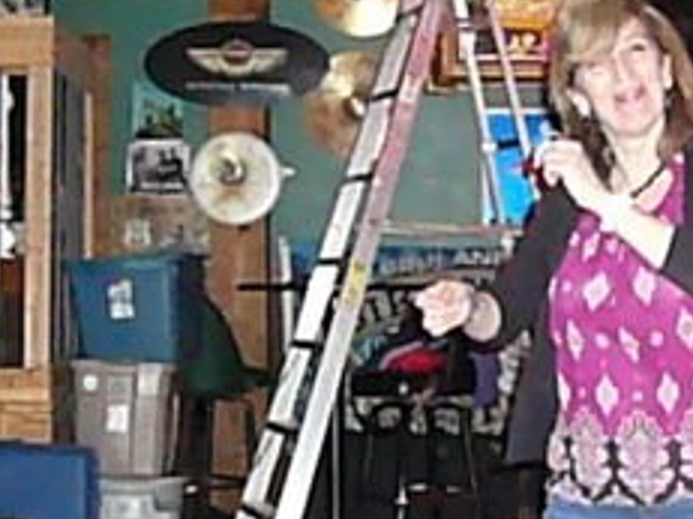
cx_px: 447
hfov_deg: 20.2
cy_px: 291
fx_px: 1941
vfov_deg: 15.2
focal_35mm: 97
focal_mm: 5.2
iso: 1600
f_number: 2.8
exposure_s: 1/30
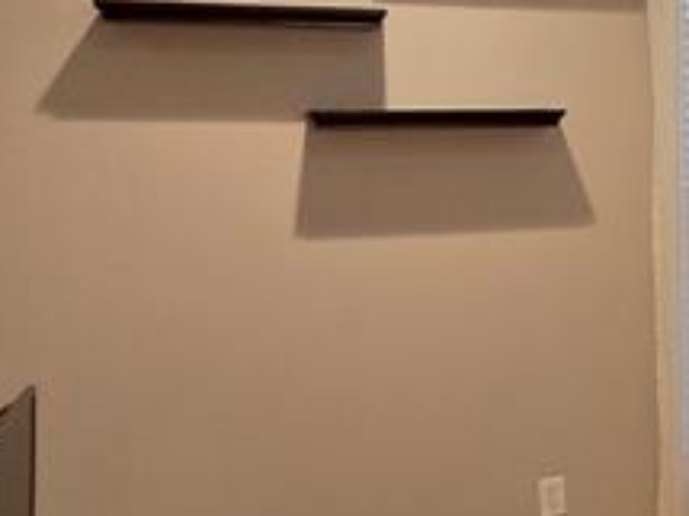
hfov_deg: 24.0
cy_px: 173
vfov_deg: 23.5
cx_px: 1054
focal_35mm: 62
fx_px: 1233
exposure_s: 1/60
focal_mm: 2.2
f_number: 2.2
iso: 400
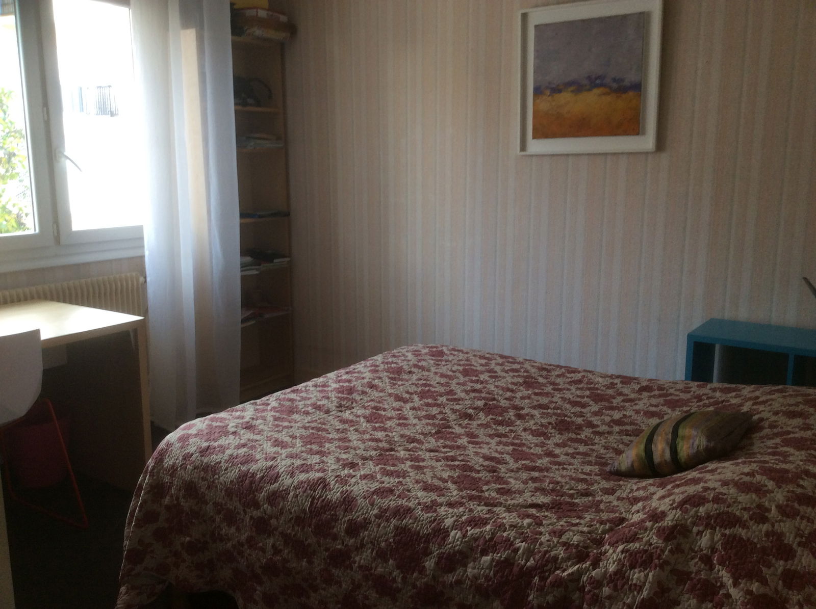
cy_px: 304
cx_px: 408
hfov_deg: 56.9
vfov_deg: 44.1
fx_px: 753
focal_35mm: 32
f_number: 2.4
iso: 40
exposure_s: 1/25
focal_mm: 3.3
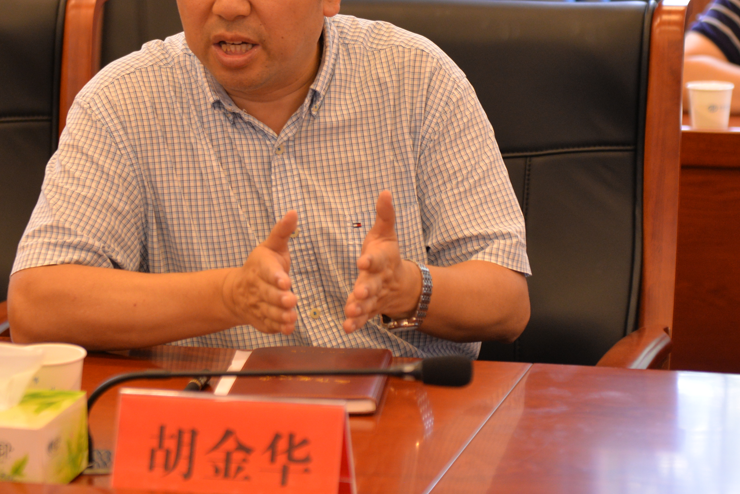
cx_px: 402
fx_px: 2940
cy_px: 149
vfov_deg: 9.6
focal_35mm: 143
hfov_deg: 14.3
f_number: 3.5
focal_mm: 70
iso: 800
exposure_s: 1/200
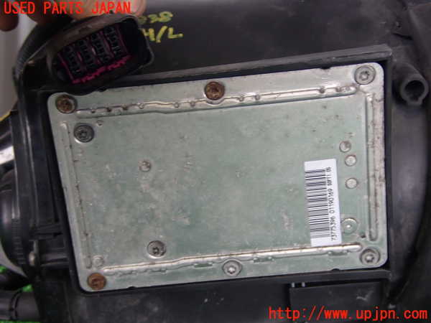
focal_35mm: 19
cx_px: 216
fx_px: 237
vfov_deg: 68.7
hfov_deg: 84.7
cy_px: 162
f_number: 3.6
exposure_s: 1/40
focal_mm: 3.33
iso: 200
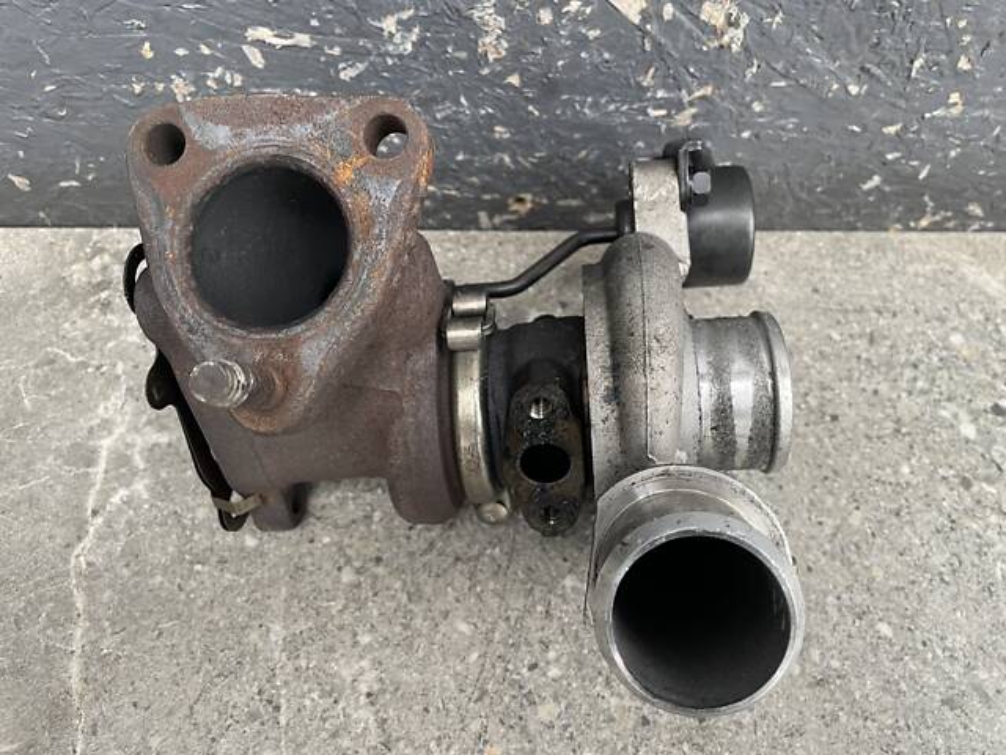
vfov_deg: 53.1
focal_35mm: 26
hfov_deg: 67.3
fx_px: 756
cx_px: 503
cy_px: 378
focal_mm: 4.2
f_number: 1.6
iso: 160
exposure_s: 1/60
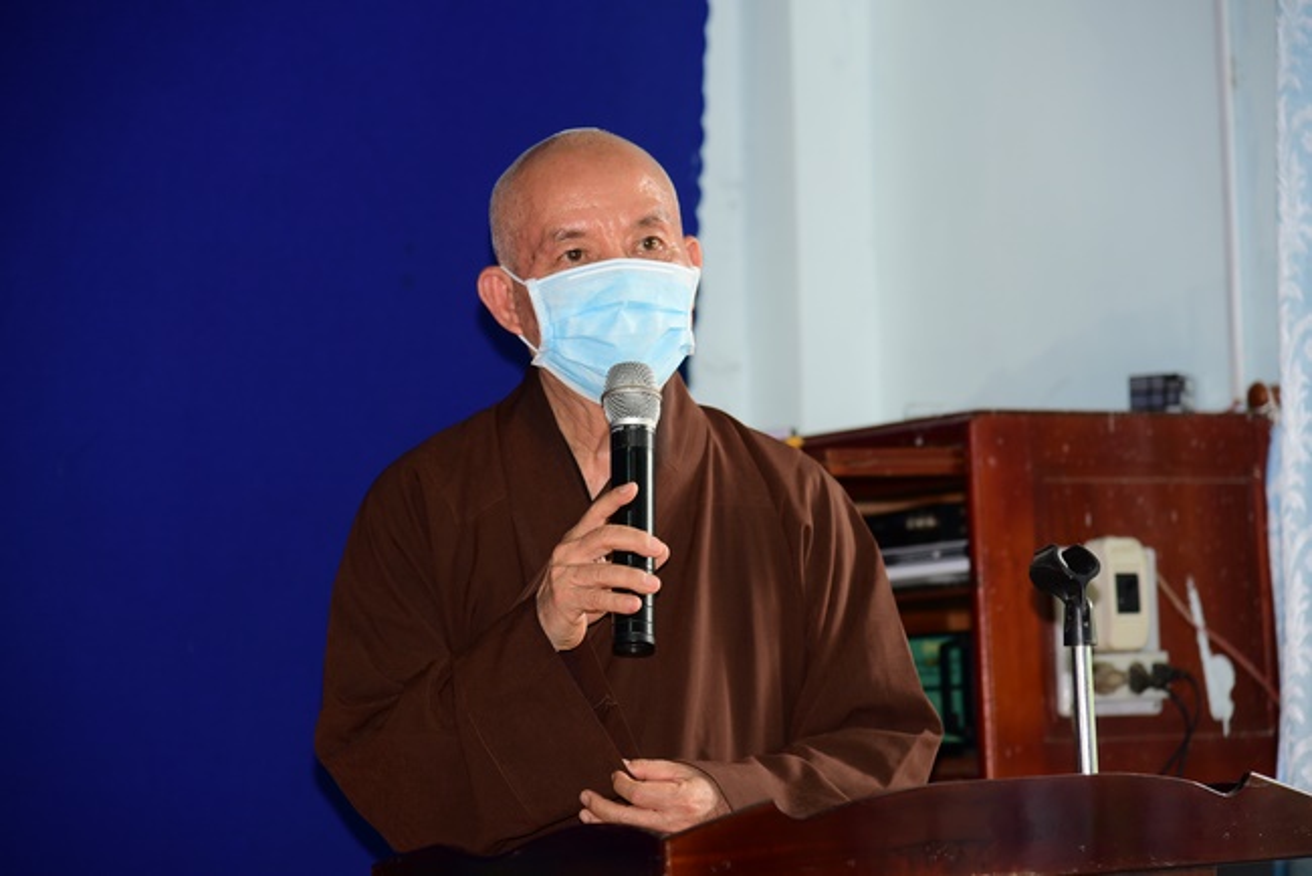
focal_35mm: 120
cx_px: 656
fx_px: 4375
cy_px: 438
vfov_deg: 11.4
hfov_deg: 17.1
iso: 320
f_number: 4
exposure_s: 1/60
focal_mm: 120
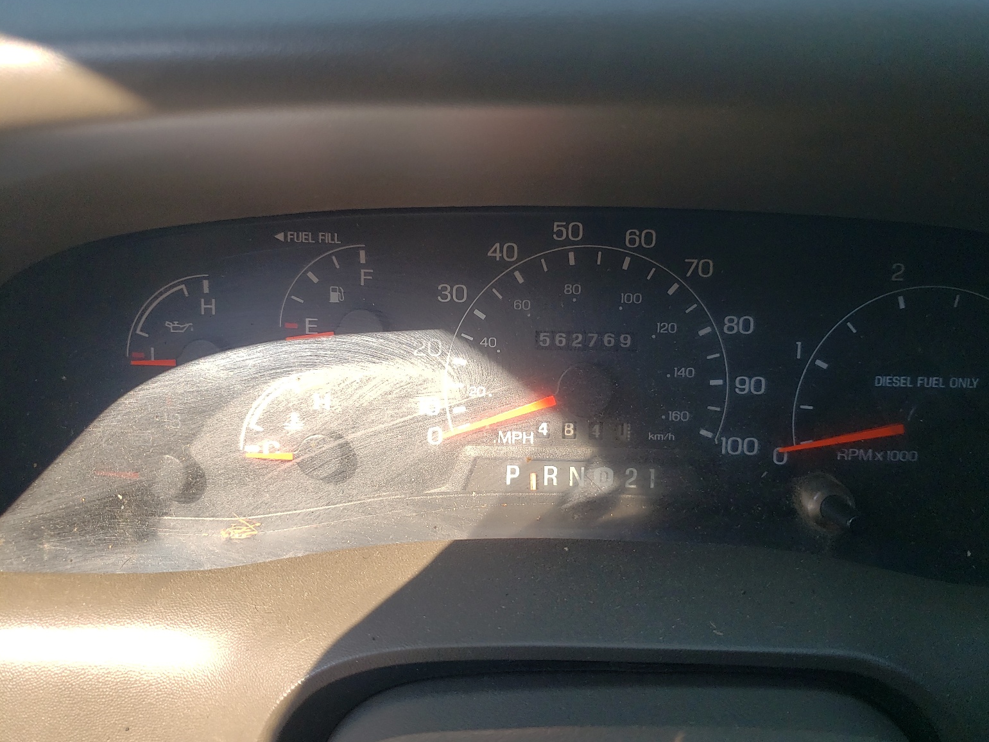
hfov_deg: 65.3
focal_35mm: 27
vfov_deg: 51.4
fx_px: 771
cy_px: 378
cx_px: 508
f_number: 1.5
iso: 50
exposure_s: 1/556
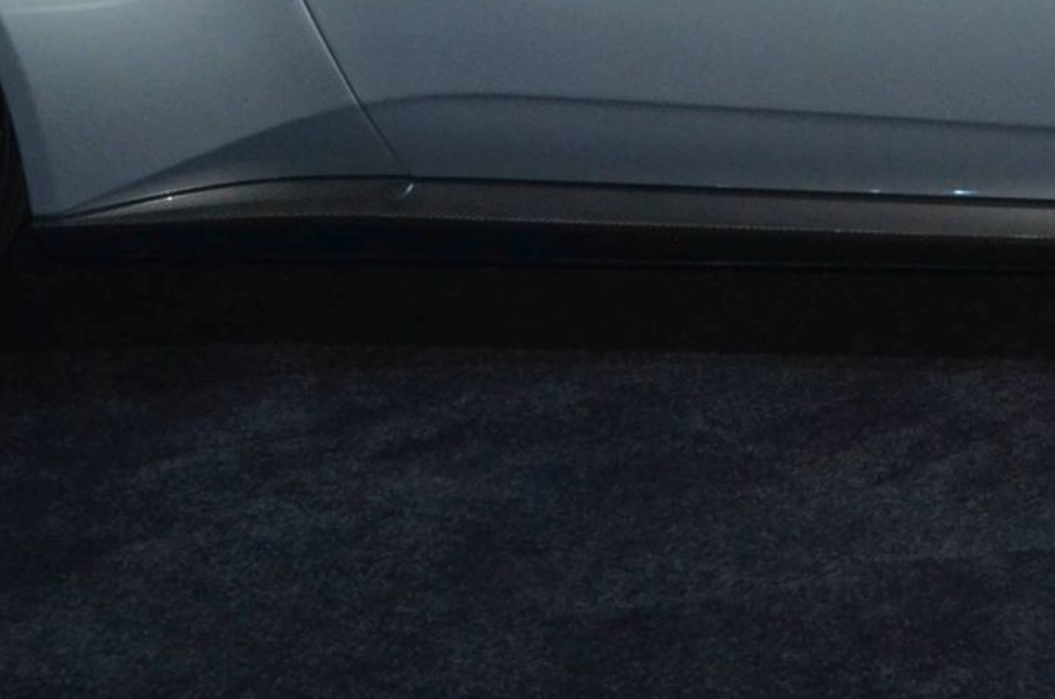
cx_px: 914
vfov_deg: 9.7
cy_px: -60
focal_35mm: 139
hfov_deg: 14.7
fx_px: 4066
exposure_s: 1/60
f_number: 7.1
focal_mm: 22
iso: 800
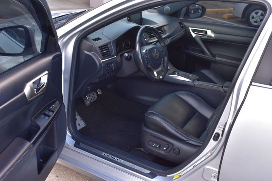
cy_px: 90
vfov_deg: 31.9
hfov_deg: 46.4
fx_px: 317
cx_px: 136
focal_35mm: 42
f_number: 8
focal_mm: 28
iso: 400
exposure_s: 1/60
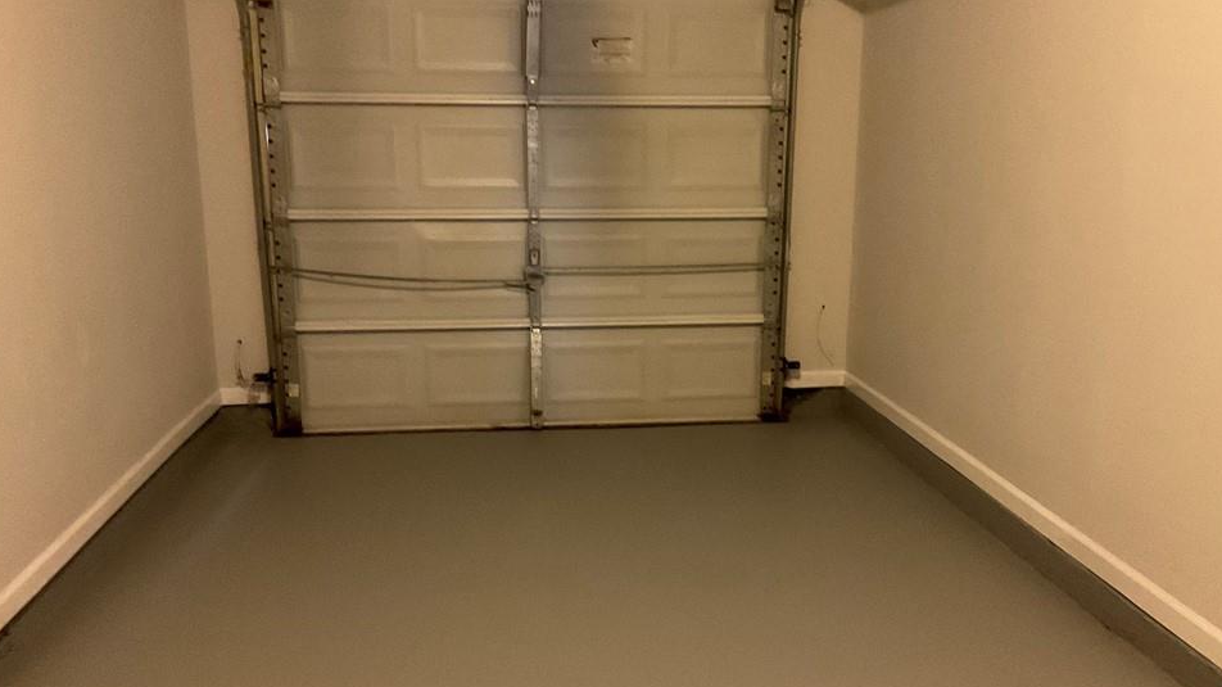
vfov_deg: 34.6
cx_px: 620
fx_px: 1101
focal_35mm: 34
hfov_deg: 58.0
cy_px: 367
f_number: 1.8
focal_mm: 3
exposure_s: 1/30
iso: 500
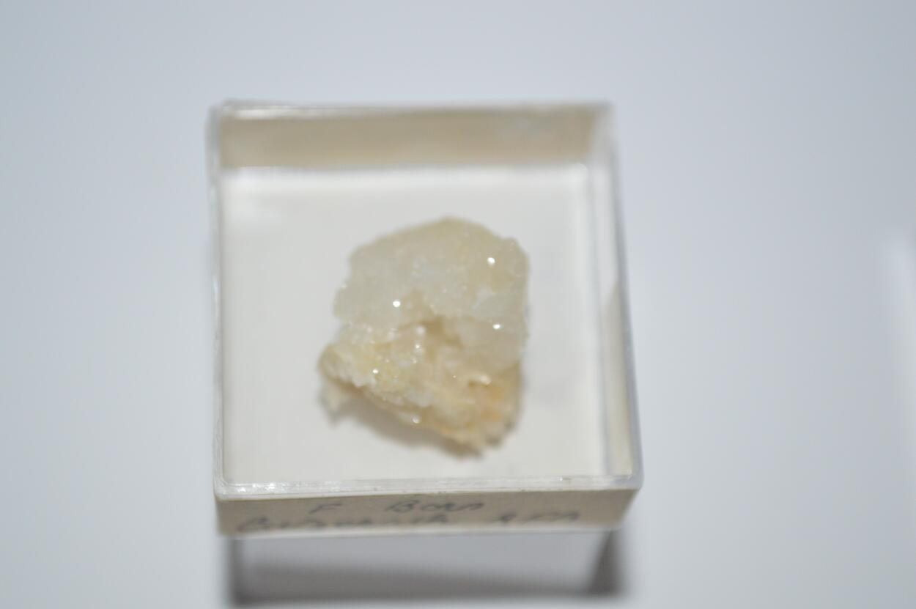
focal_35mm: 82
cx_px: 458
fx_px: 2097
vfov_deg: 16.5
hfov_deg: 24.6
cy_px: 304
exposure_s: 1/60
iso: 1100
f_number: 5.6
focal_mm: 55
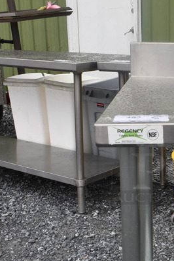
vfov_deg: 32.1
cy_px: 170
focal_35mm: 62
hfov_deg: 21.1
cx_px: 181
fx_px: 449
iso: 200
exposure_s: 1/400
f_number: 7.1
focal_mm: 18
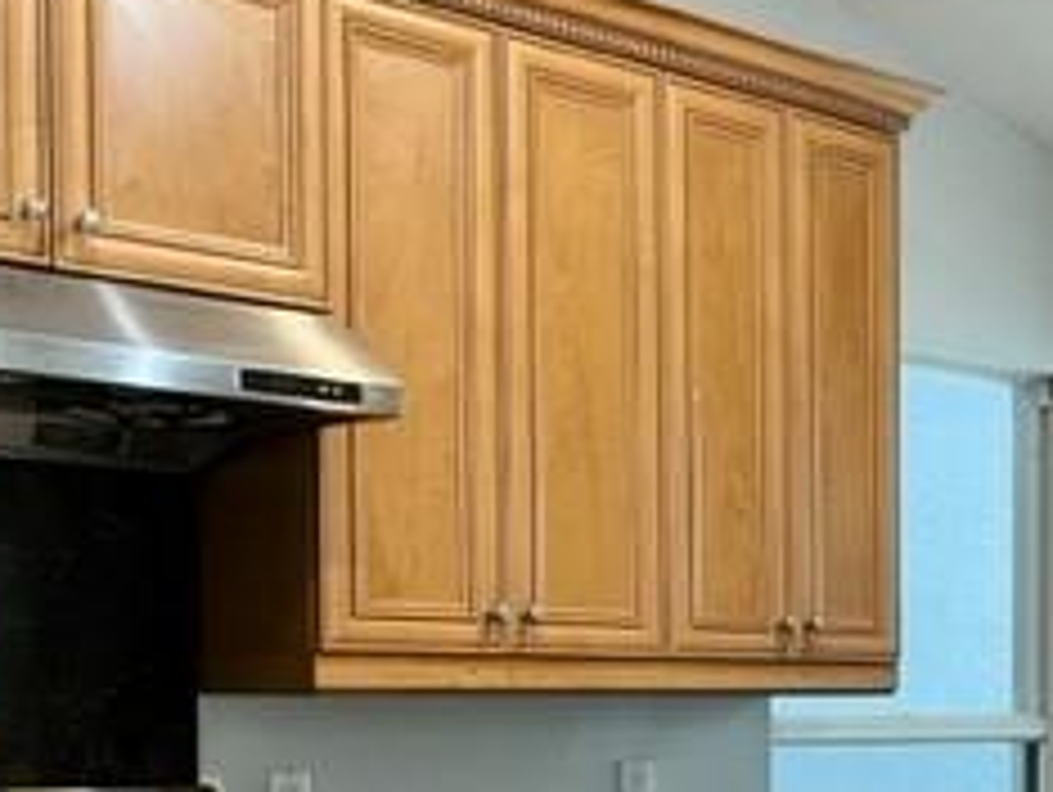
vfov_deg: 20.1
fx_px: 2162
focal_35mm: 71
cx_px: 1017
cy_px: 796
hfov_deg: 26.1
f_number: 1.6
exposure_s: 1/60
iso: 250
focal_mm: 5.1
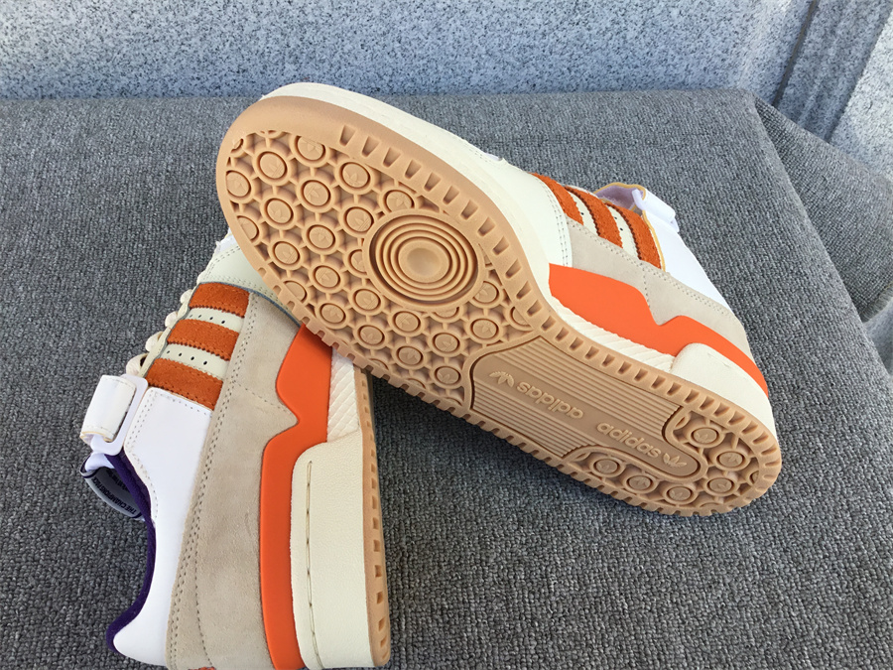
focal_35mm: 31
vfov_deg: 45.4
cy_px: 335
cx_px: 446
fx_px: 800
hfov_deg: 58.4
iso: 25
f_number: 2.4
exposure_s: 1/246
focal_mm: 3.3
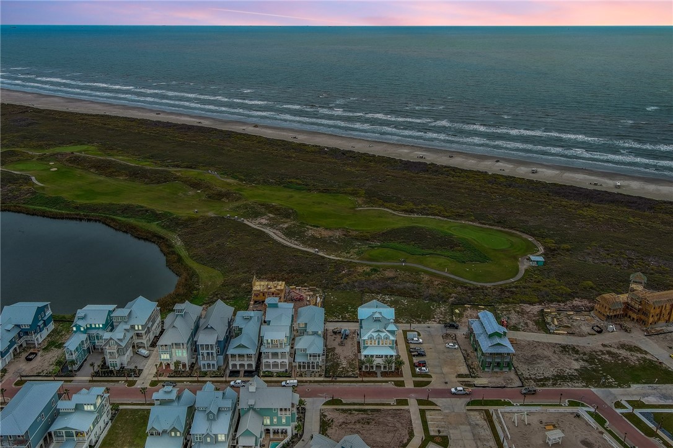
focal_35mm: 29
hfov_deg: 63.7
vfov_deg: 44.9
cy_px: 224
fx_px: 542
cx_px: 336
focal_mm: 10.57
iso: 100
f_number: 2.8
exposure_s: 1/750
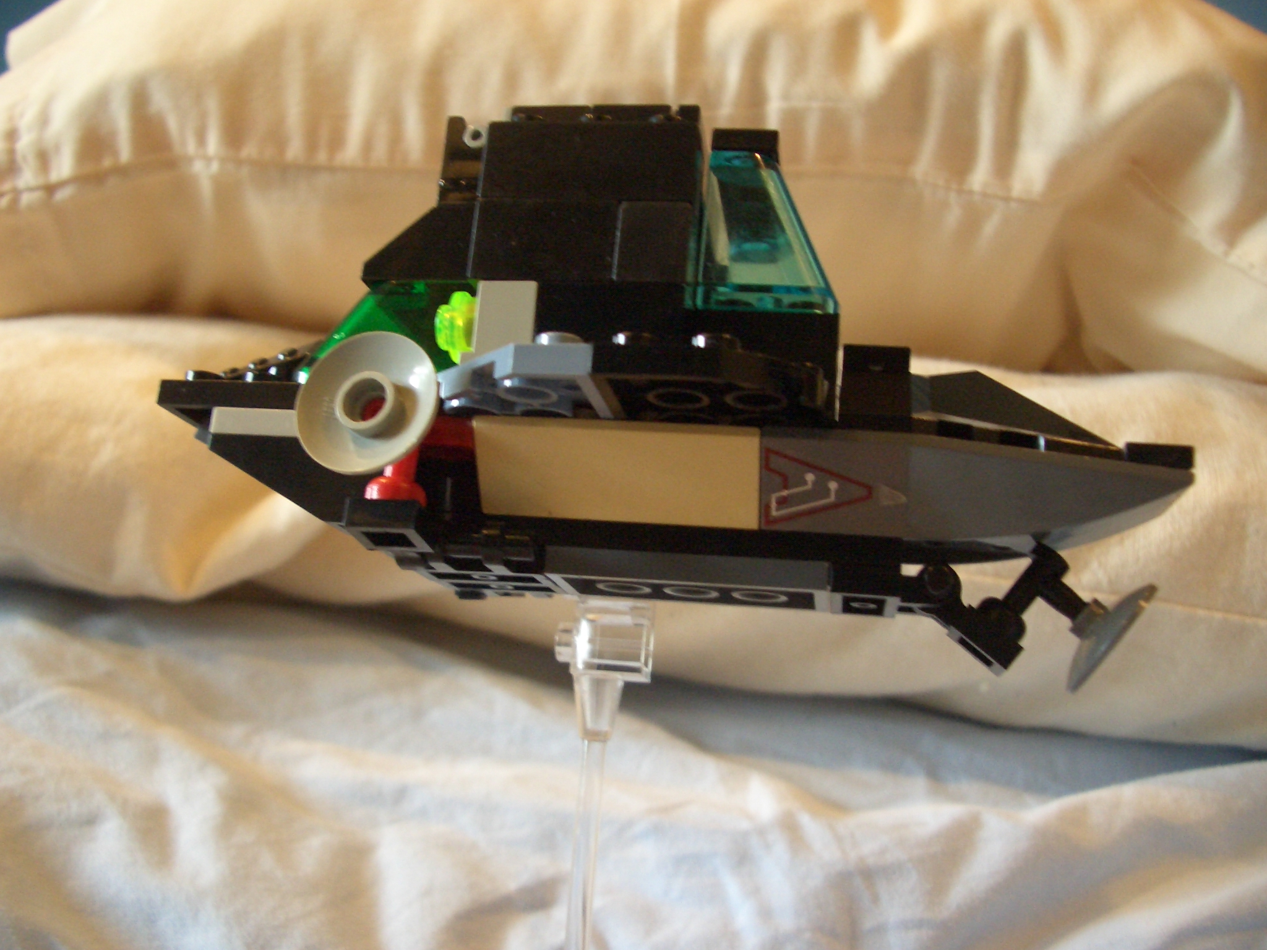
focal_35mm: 35
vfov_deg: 40.7
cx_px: 634
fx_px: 1281
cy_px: 475
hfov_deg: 52.6
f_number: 2.6
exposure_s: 1/20
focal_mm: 5.8
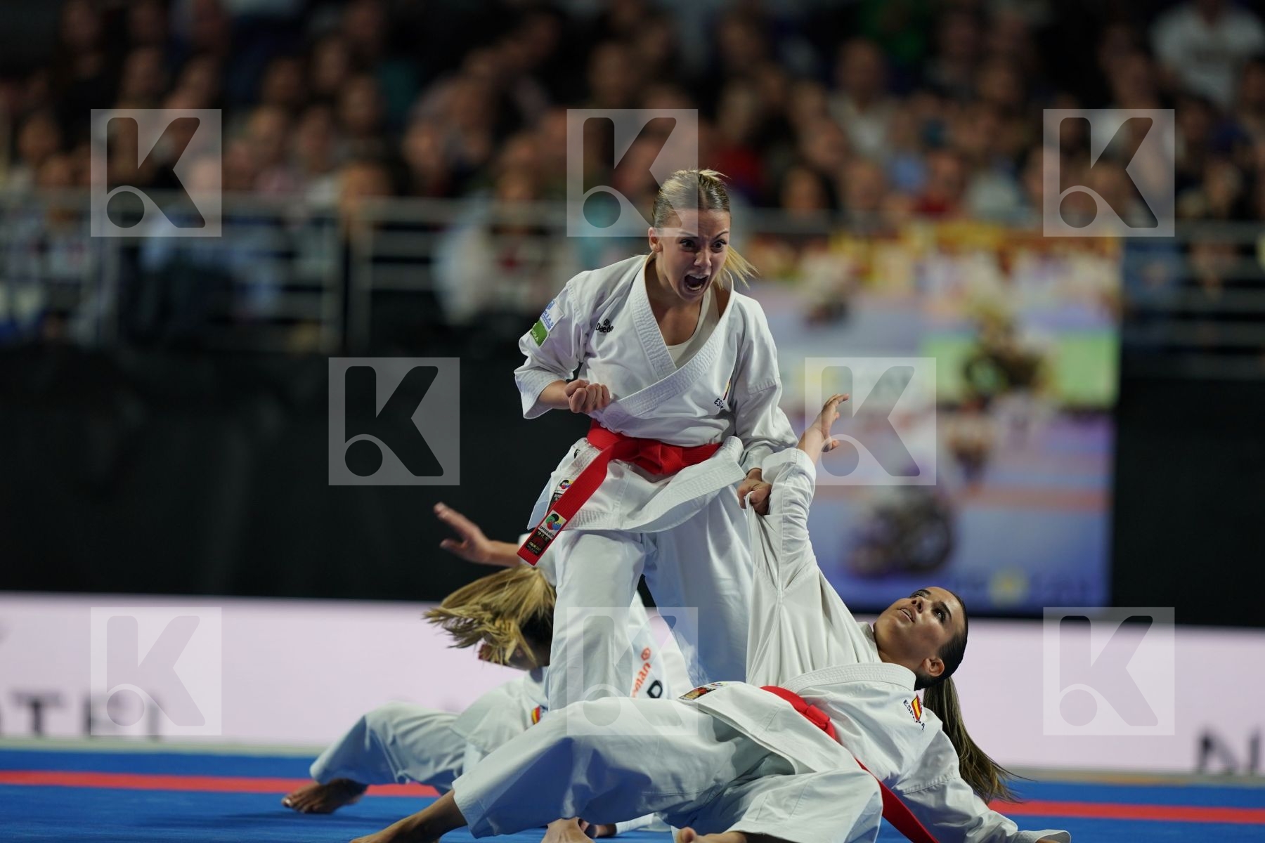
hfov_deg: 5.2
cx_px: 632
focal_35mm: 400
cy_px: 422
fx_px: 14054
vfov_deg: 3.4
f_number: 2.8
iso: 640
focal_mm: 400
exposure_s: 1/500
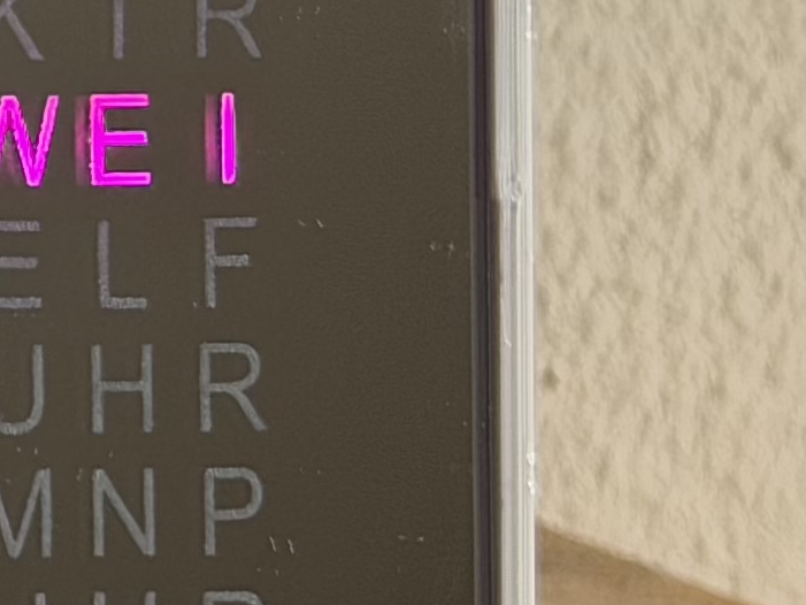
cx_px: -1402
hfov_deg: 6.7
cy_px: 3
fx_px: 6427
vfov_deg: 5.4
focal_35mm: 276
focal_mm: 6.76
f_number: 1.78
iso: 125
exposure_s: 1/60
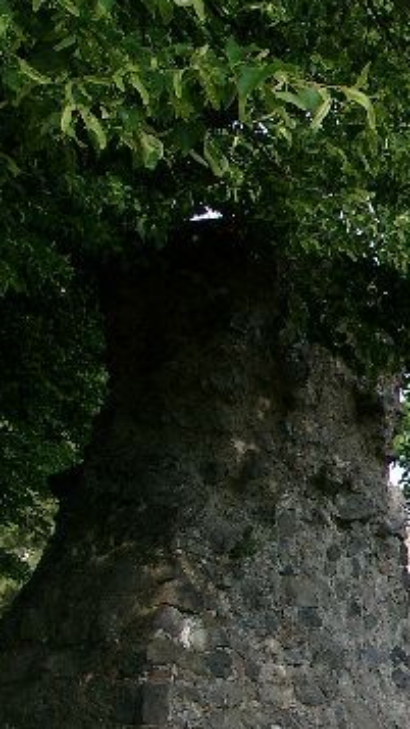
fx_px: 1603
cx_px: 704
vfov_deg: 25.5
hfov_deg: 13.3
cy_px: 435
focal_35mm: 83
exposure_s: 1/258
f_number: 4
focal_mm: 7.13
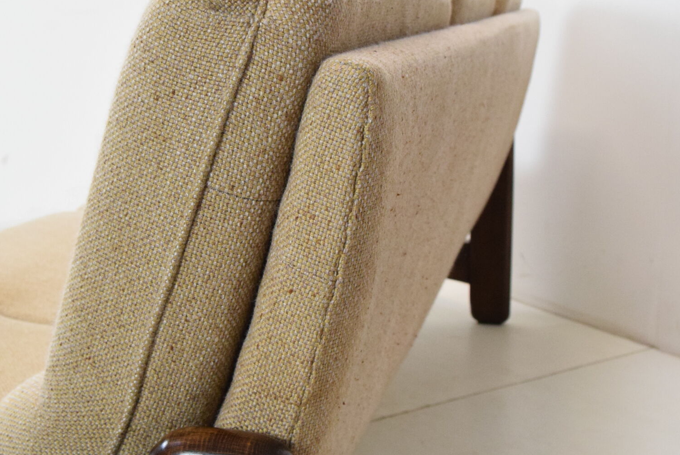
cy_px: 238
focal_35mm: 54
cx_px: 294
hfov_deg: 36.8
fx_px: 1021
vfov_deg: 25.1
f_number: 5.6
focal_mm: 18
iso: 1600
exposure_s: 1/125
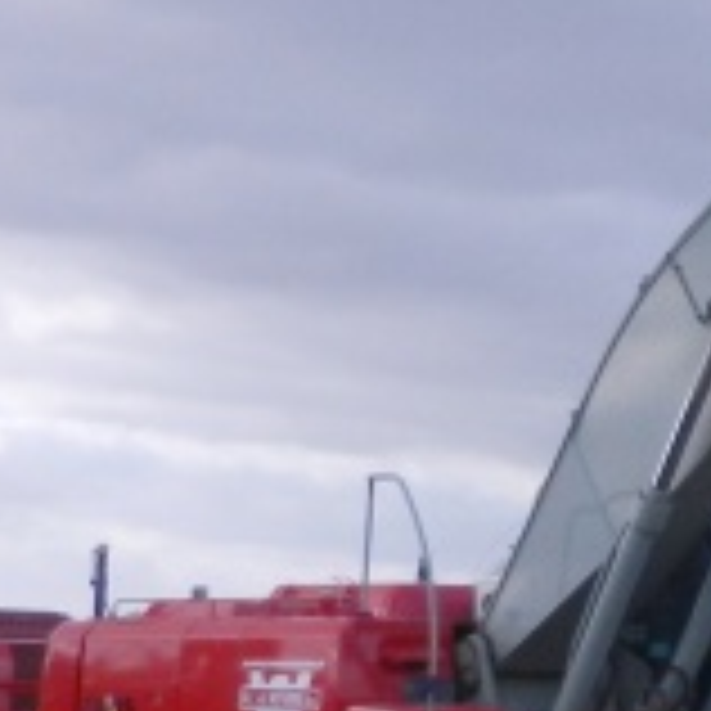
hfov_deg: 13.4
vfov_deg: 15.6
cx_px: 1422
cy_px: 400
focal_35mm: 112
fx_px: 2603
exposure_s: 1/1000
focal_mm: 4.5
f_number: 3.5
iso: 160
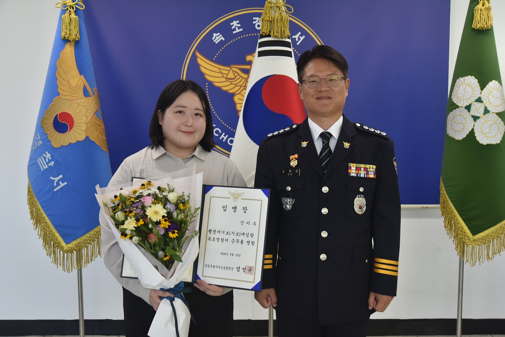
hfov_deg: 43.6
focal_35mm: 45
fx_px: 631
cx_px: 252
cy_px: 168
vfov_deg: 29.9
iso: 2000
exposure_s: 1/200
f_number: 5.6
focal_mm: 45
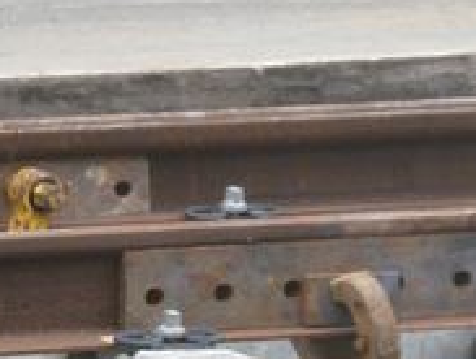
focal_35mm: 668
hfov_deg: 3.0
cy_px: 211
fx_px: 9204
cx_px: 330
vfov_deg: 2.2
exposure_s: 1/100
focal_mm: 41.5
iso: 320
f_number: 5.6
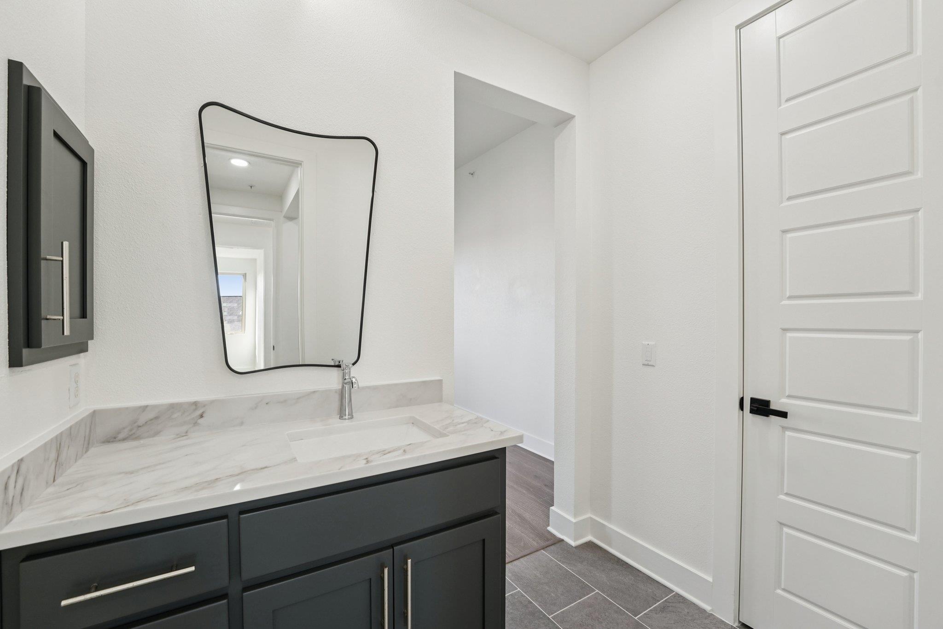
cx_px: 472
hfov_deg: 101.9
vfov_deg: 78.8
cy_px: 314
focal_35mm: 15
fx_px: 382
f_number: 8
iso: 400
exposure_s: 1/40
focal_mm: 14.6
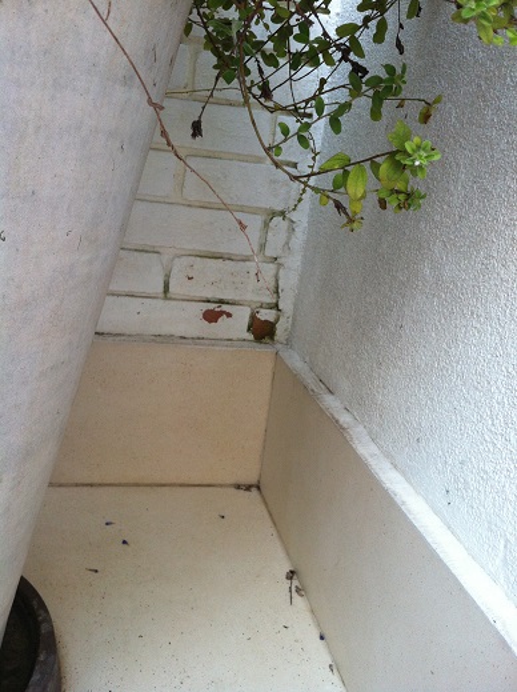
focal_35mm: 35
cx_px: 258
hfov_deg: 40.6
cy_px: 346
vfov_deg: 52.7
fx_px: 698
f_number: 2.8
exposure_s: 1/60
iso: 80
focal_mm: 3.85
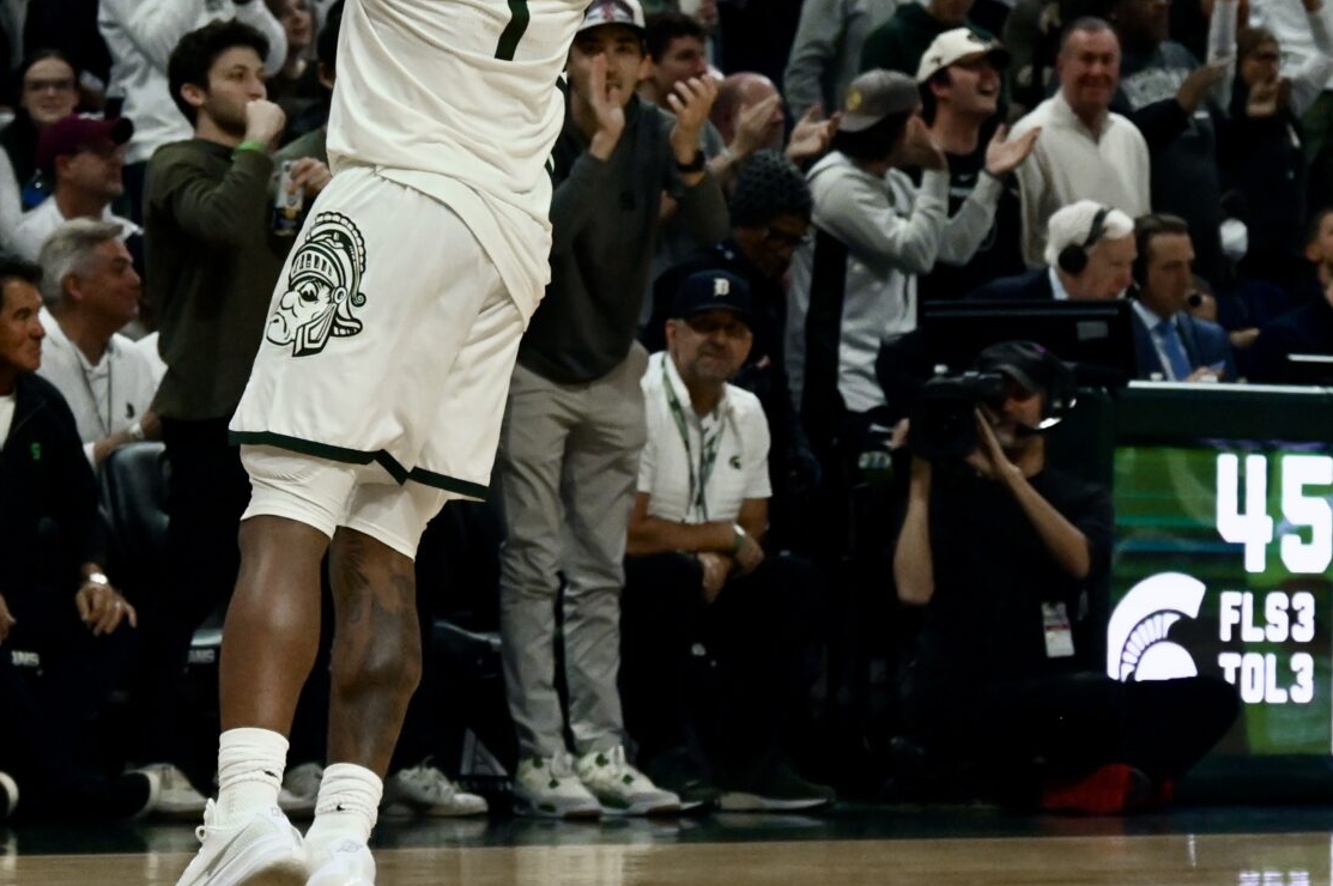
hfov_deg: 9.6
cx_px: 541
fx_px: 7917
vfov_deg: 6.4
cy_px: 51
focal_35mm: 214
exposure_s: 1/1600
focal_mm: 93
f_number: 6.3
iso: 8000
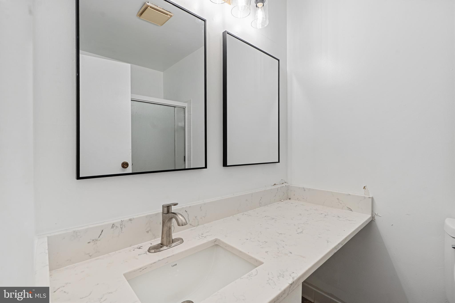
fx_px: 202
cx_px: 228
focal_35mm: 16
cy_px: 152
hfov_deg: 96.7
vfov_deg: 73.7
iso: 200
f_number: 8
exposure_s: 1/6
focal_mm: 16
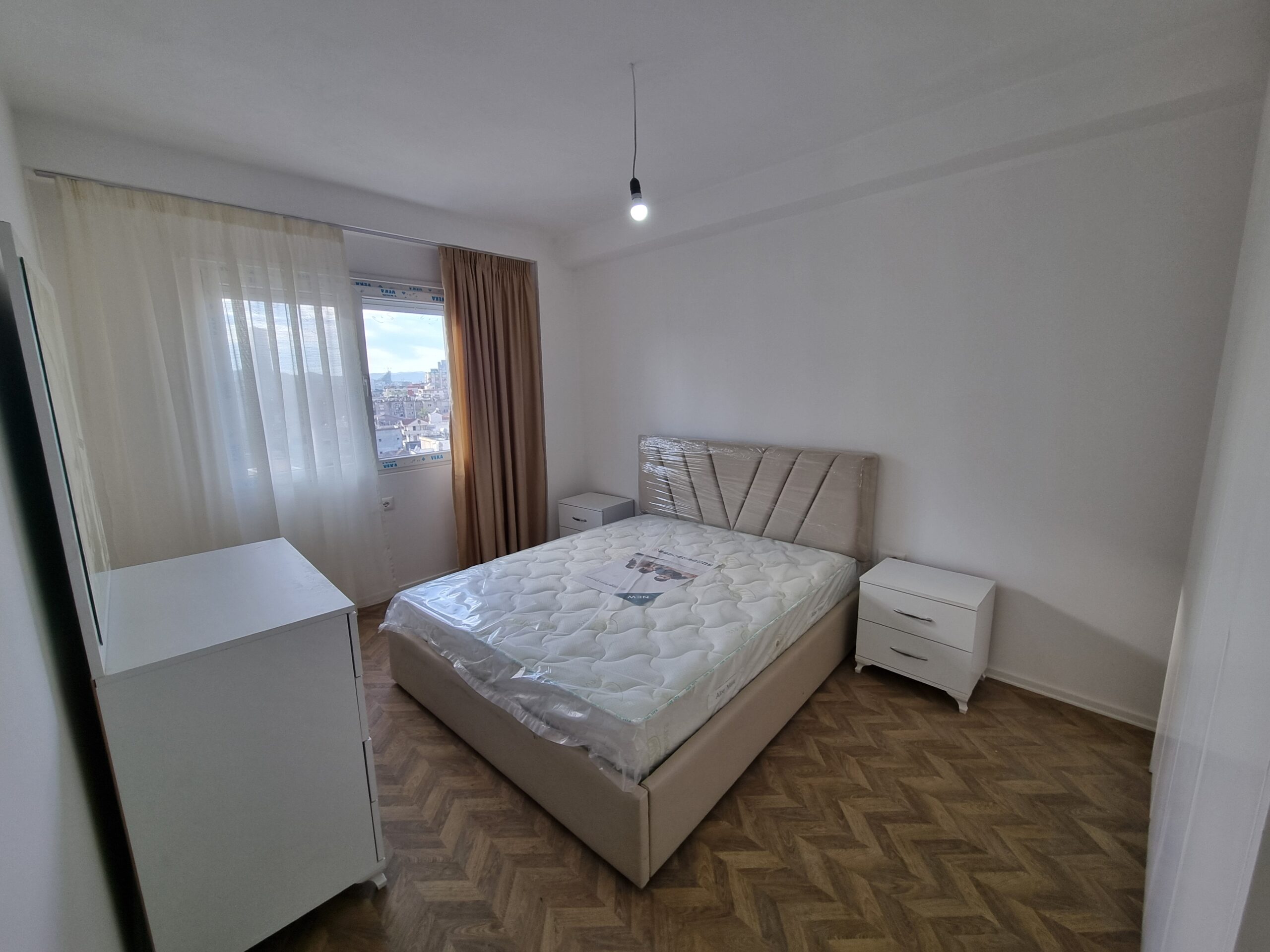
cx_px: 635
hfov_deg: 106.2
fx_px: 477
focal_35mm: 13
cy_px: 476
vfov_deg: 89.9
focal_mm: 2.2
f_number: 2.2
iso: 64
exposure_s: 1/100
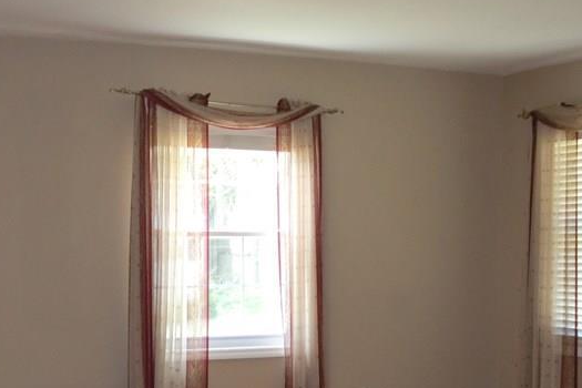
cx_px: 290
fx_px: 1180
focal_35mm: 73
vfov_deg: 18.2
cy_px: 394
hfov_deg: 27.7
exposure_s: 1/60
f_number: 2.8
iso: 320
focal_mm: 6.3
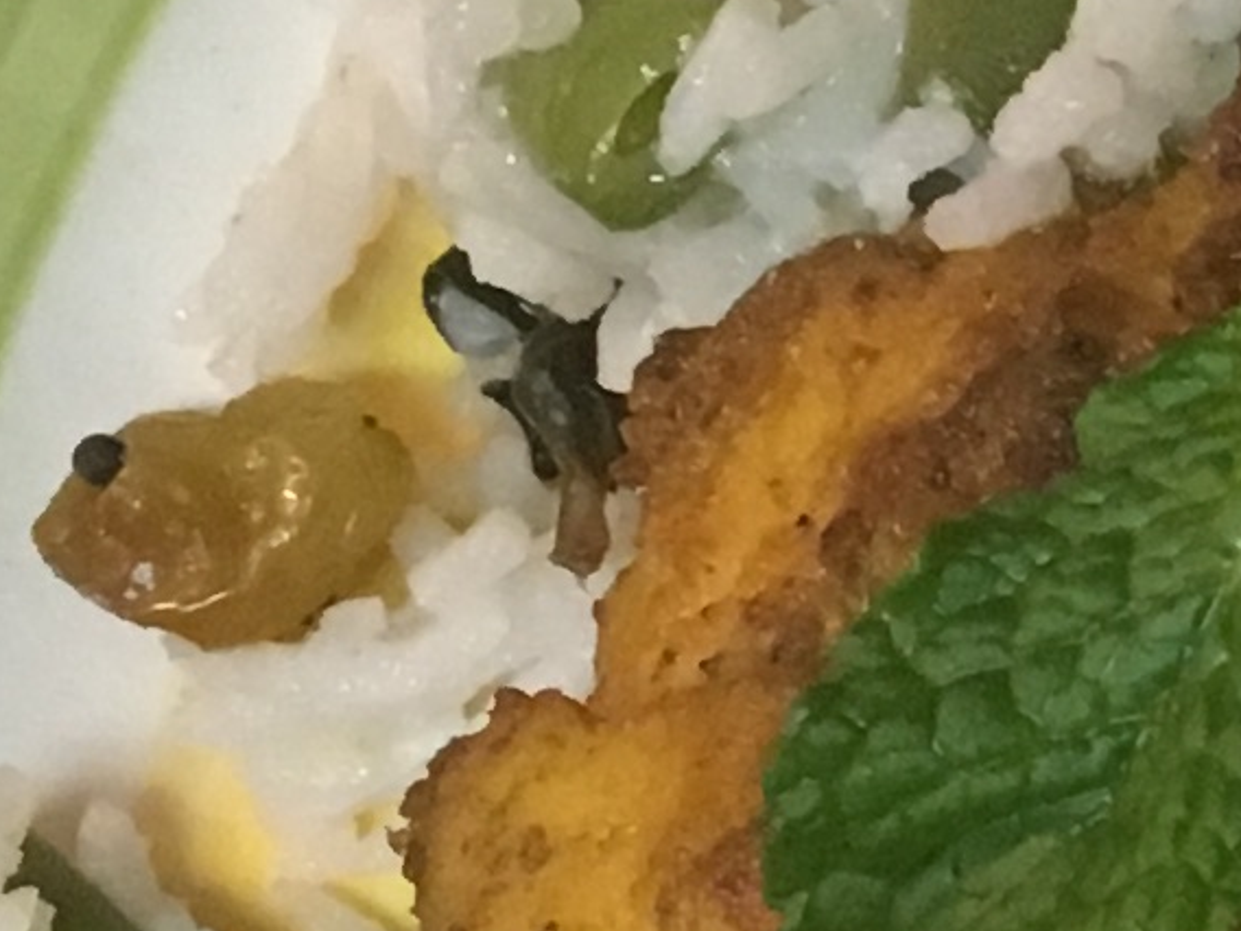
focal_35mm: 206
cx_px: 2609
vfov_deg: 7.2
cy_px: 938
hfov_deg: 9.0
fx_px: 7385
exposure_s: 1/30
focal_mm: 4.15
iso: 160
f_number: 2.2
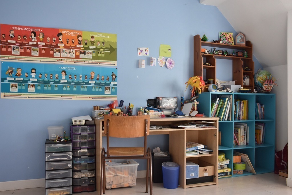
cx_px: 146
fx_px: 268
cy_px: 98
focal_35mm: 33
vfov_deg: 40.0
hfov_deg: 57.2
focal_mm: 22
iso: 800
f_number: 6.3
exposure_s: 1/160
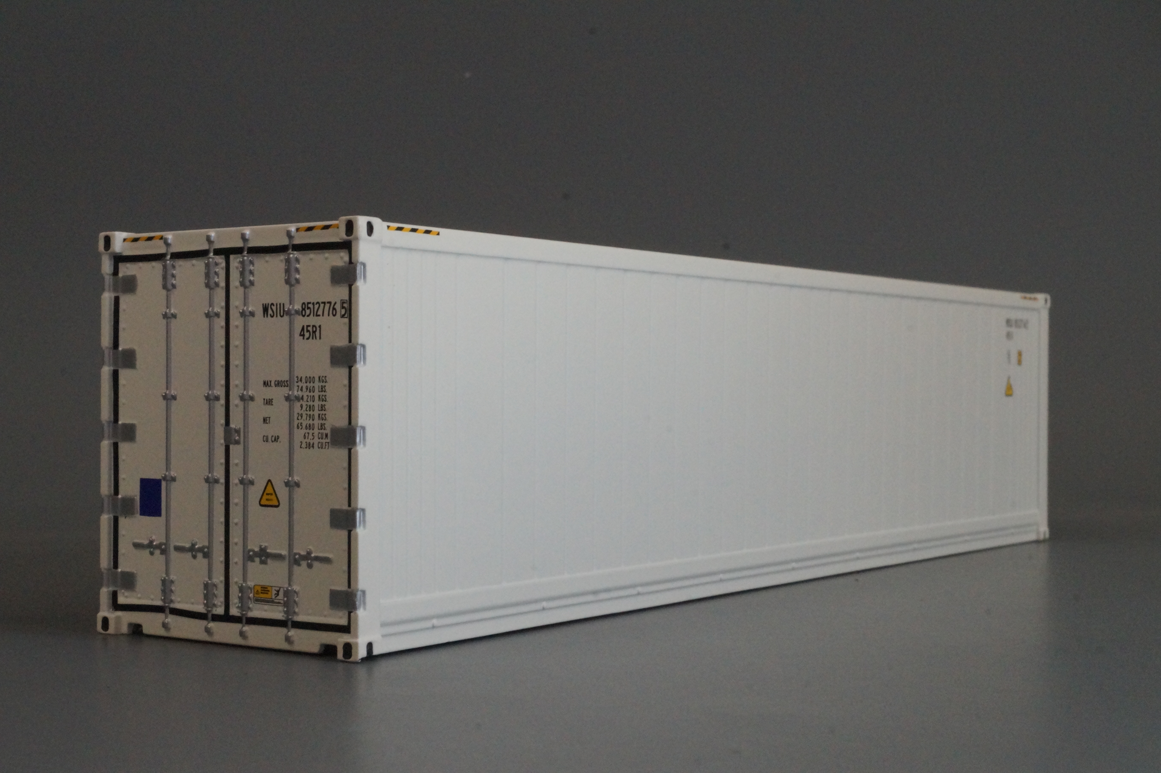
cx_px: 580
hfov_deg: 33.4
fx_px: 1934
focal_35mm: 60
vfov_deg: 22.6
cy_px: 386
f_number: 25
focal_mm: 40
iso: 3200
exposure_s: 1/80
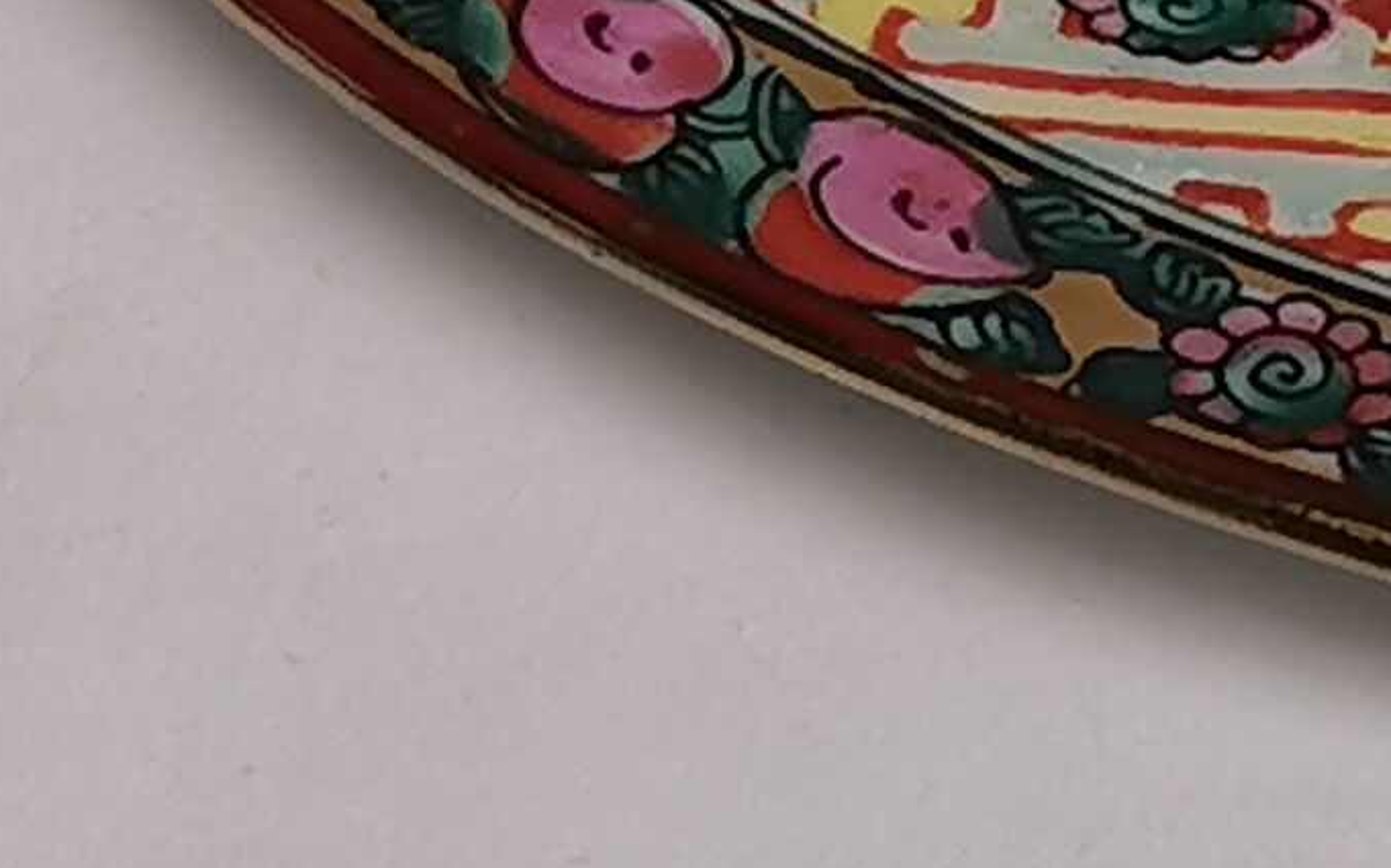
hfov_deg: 7.5
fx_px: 10118
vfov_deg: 4.8
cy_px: -970
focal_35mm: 267
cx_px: 3025
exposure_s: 1/100
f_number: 1.8
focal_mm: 5.58
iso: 80
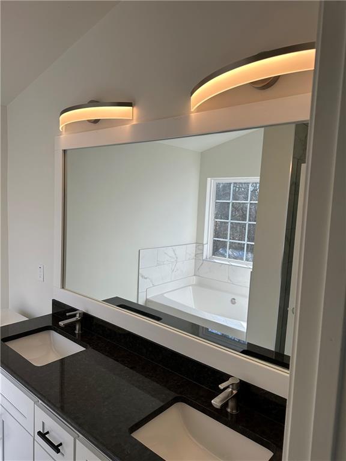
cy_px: 230
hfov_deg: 56.8
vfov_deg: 71.6
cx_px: 173
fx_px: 320
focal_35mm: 24
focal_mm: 6.86
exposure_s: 1/935
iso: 80
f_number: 1.78
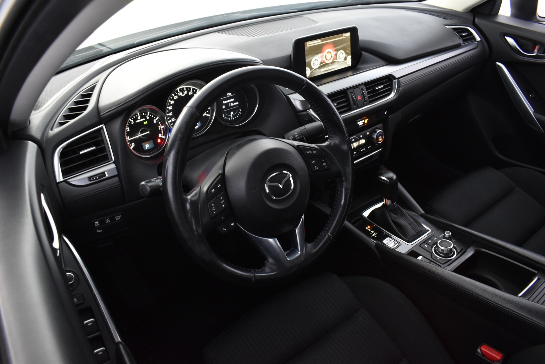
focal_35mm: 27
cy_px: 182
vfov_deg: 47.9
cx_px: 272
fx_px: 409
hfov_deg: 67.4
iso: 1250
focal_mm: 18
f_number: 5.6
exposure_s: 1/8
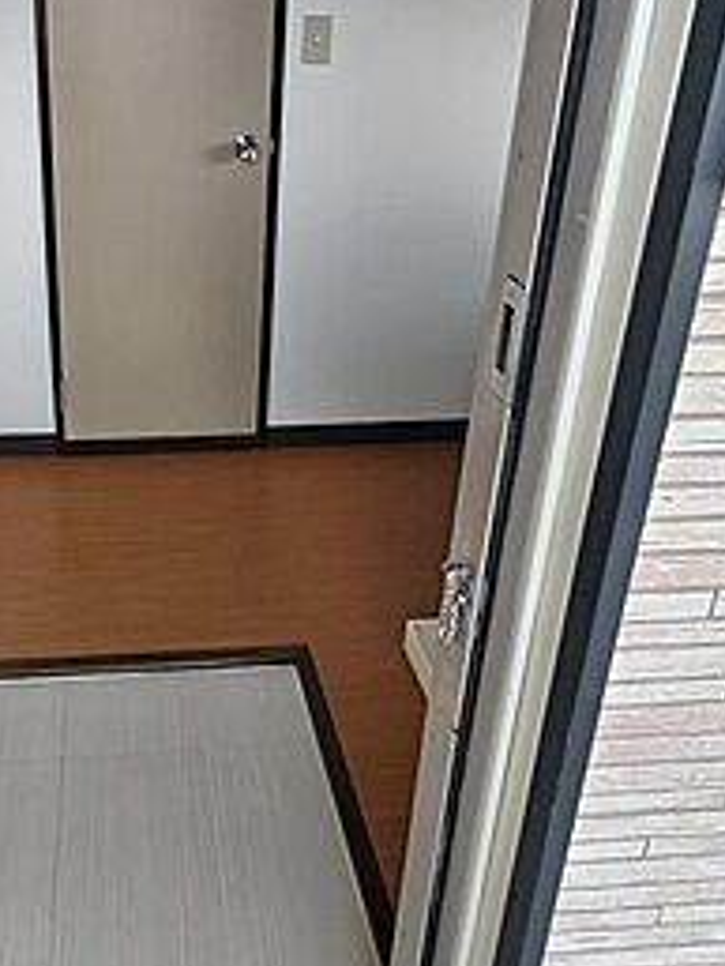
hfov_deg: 47.3
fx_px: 781
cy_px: 274
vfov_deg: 60.8
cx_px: 154
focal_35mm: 28
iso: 116
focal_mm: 1.6
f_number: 2.4
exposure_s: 1/60
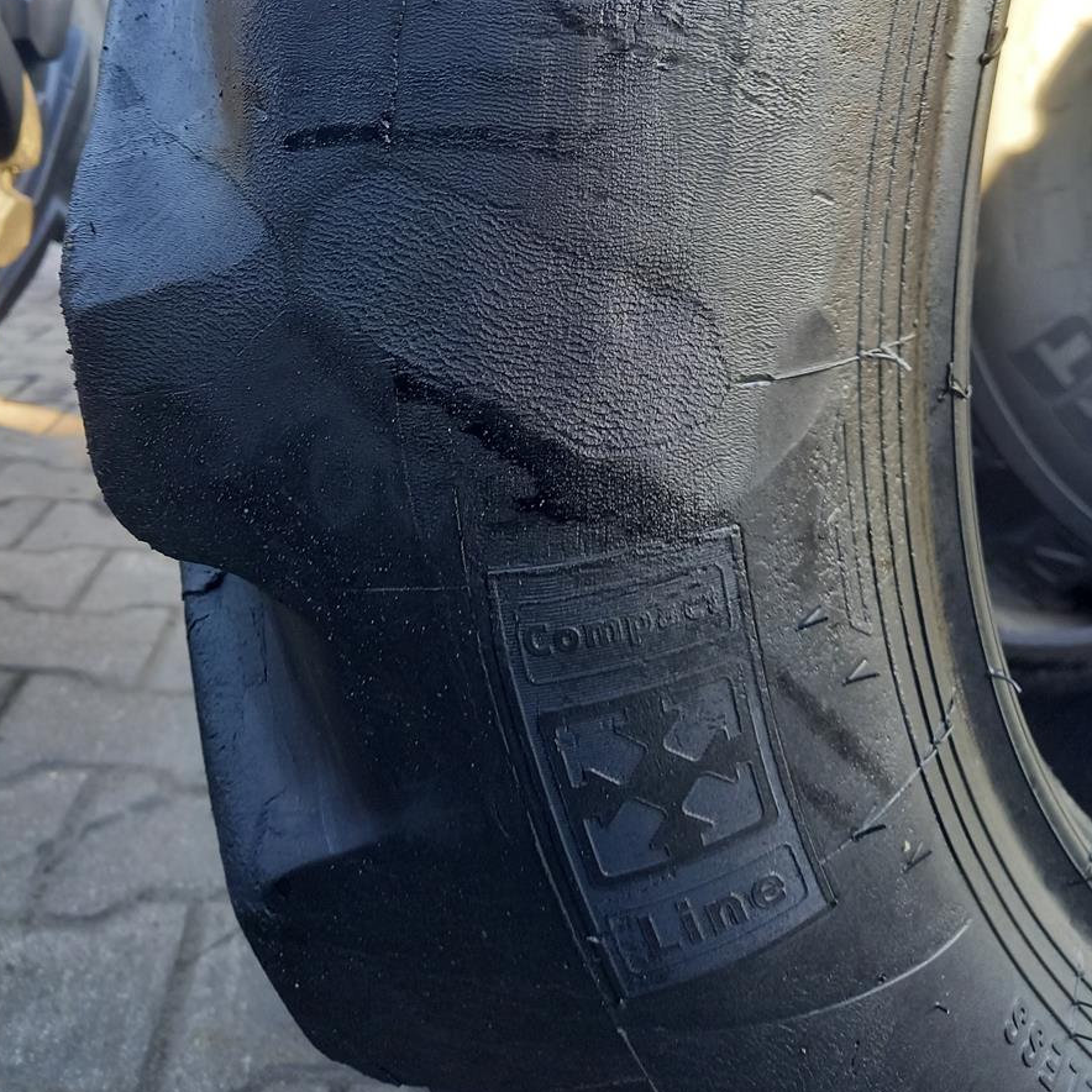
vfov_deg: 53.1
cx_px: 542
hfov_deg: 54.0
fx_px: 1071
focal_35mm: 30
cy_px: 377
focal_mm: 4.65
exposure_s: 1/50
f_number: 1.8
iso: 125
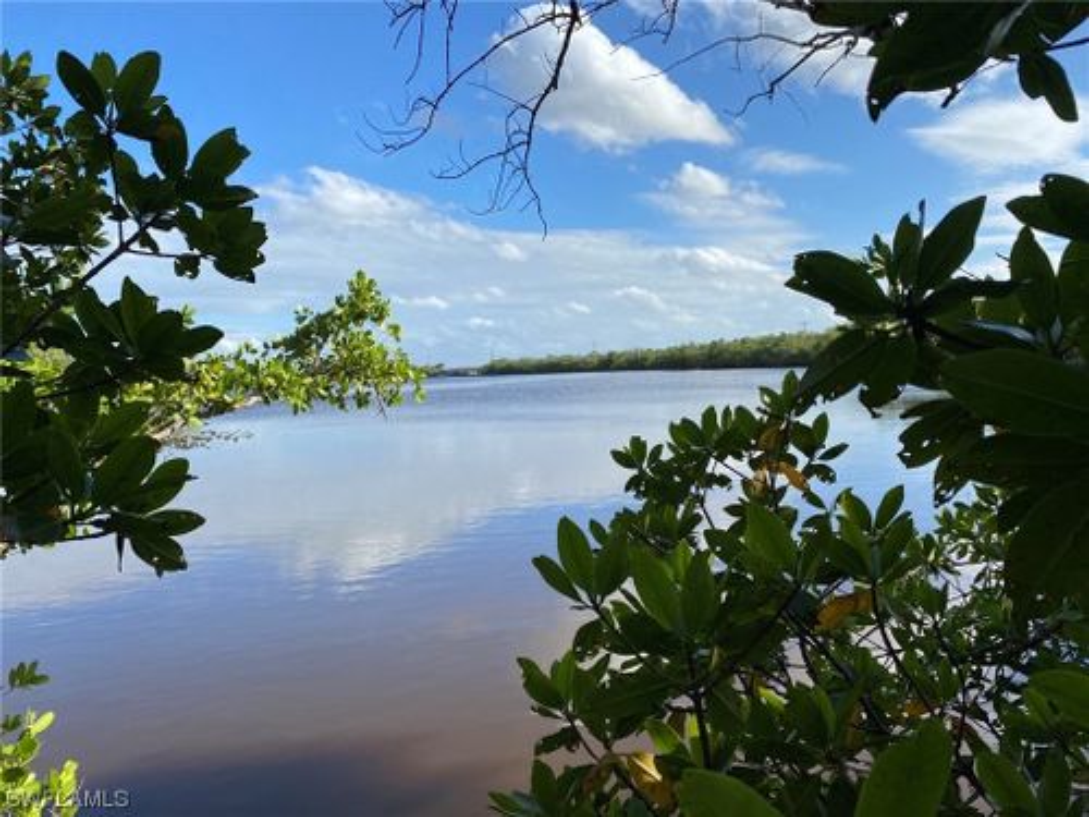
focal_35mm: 26
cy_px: 408
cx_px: 544
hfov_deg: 67.3
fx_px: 818
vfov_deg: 53.1
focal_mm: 4.25
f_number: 1.8
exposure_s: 1/2890
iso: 32
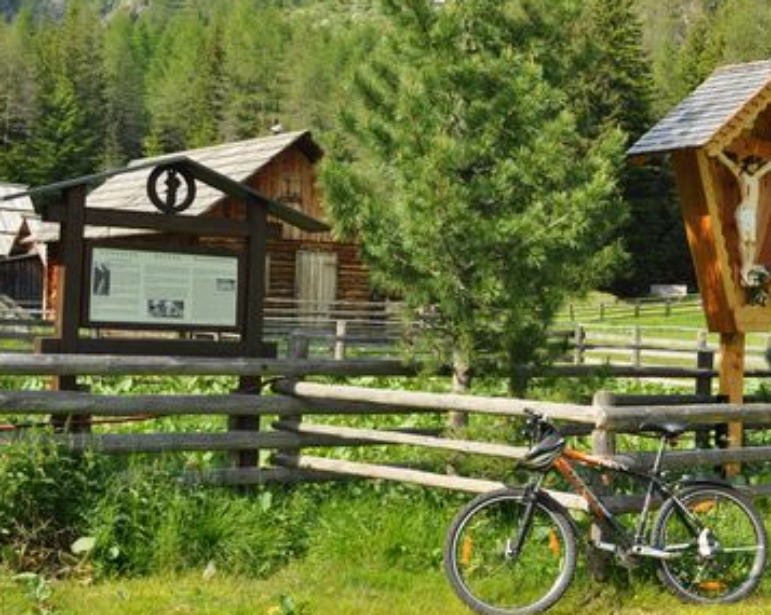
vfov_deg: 36.4
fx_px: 935
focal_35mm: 41
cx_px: 499
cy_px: 282
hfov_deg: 44.3
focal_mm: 22
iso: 200
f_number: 8
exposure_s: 1/250
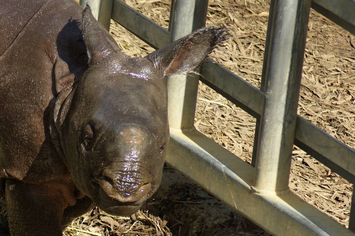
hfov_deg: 4.2
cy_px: 169
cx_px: -8
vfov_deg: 2.8
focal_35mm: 492
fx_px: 4851
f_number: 5.6
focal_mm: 160
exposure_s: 1/320
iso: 125
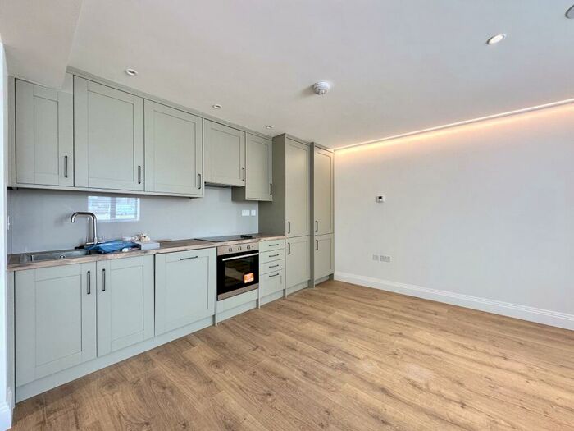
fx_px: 232
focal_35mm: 14
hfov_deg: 102.1
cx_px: 287
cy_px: 216
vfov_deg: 85.7
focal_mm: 2.22
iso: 125
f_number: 2.2
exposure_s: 1/100
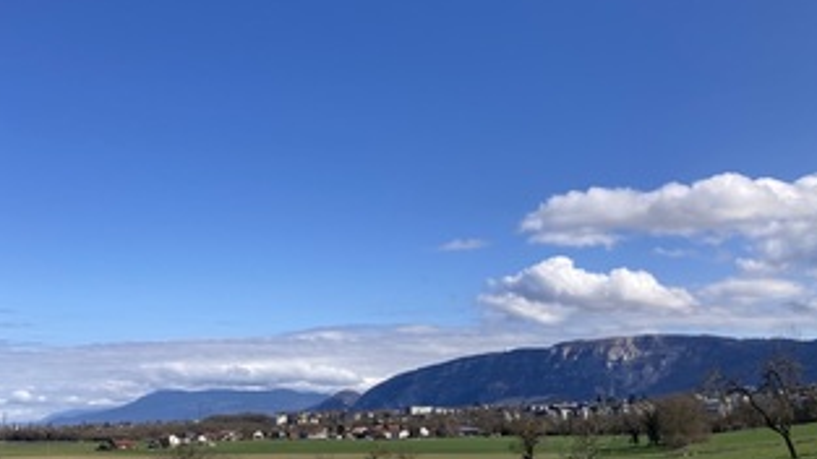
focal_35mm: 39
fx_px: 845
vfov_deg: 30.4
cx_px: 334
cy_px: 269
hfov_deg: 51.3
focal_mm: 3.99
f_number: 1.8
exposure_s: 1/2525
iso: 20
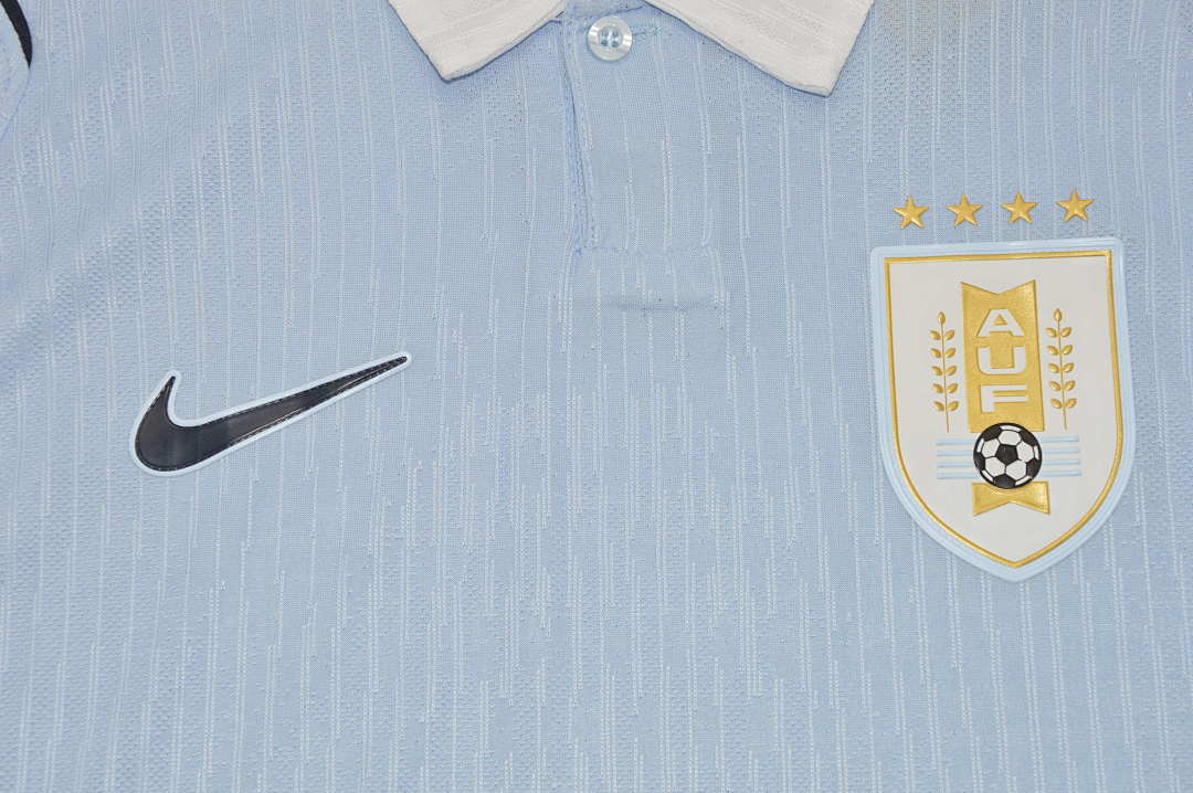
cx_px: 596
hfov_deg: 23.4
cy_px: 396
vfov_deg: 15.7
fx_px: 2880
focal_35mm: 87
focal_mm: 58
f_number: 13
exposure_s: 1/200
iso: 400
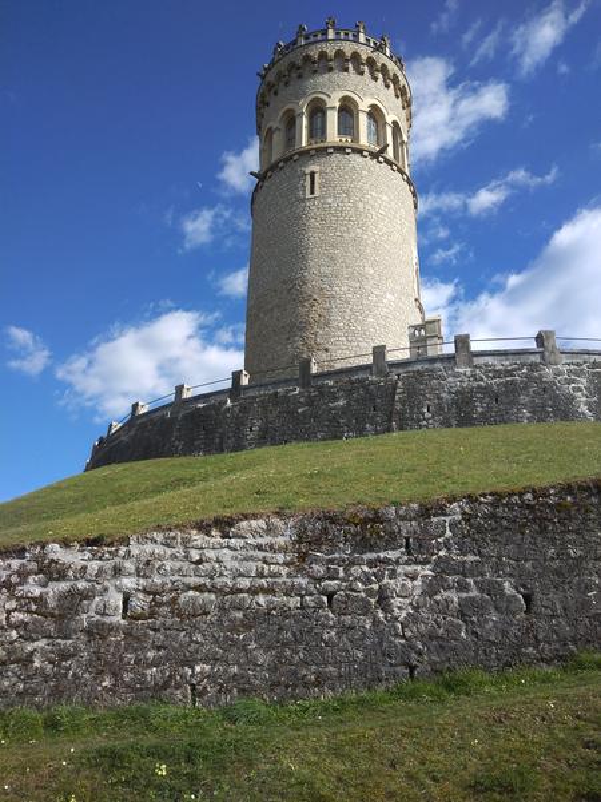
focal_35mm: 26
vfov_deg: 67.3
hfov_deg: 53.1
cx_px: 300
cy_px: 401
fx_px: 602
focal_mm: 3.6
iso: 101
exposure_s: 1/1234
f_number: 1.8
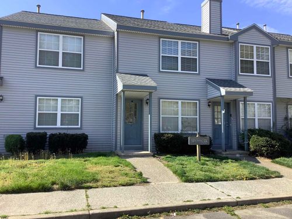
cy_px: 110
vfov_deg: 45.4
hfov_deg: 58.4
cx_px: 146
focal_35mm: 31
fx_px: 261
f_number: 2.4
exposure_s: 1/627
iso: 25
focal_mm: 3.3
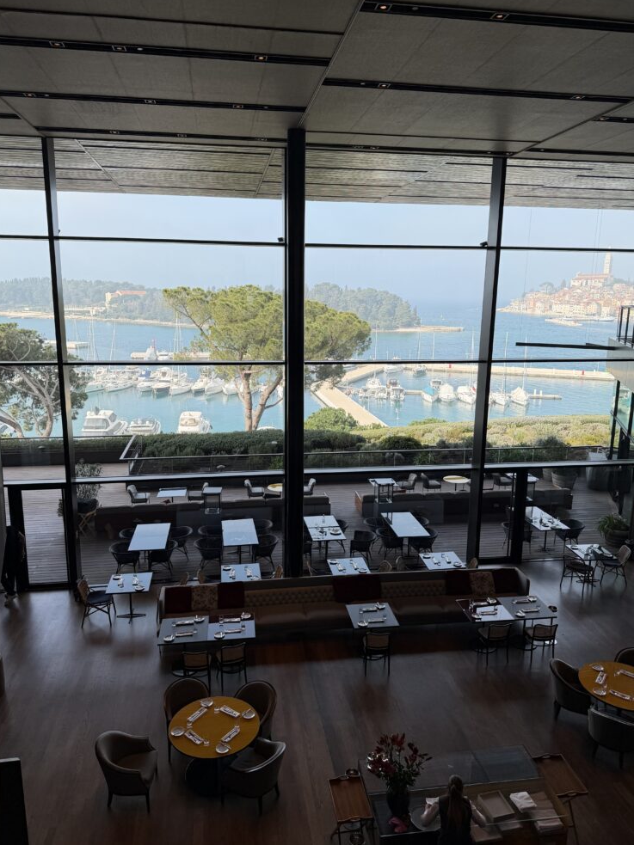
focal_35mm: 25
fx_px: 611
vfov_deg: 69.4
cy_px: 415
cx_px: 311
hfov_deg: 54.9
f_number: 1.78
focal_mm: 6.76
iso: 80
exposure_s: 1/1091
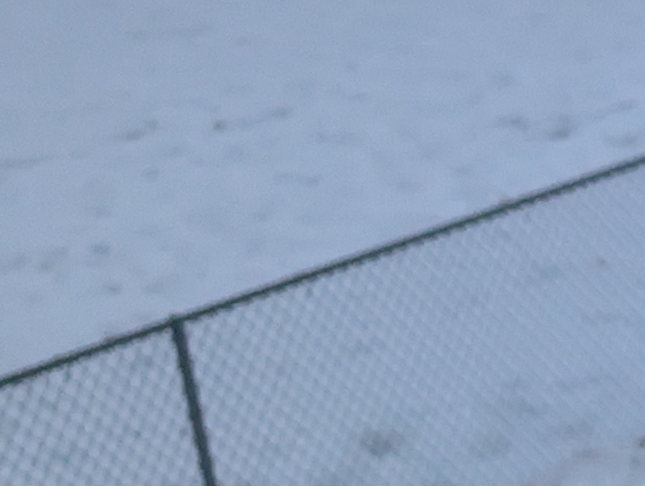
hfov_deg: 8.9
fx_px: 3266
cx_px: 2030
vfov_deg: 8.3
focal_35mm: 175
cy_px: 732
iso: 678
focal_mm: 6.9
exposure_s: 1/48
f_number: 1.68
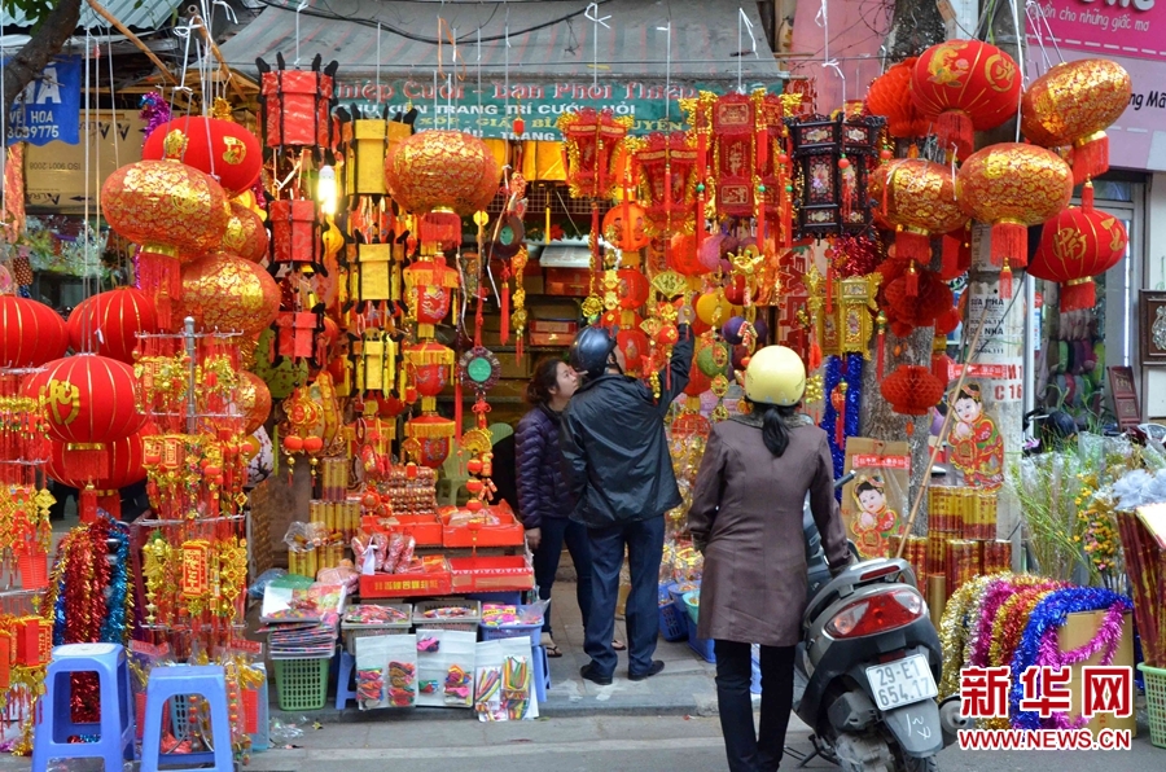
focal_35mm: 45
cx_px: 583
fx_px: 1454
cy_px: 386
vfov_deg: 29.7
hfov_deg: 43.7
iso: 2500
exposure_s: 1/50
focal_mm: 30
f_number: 10
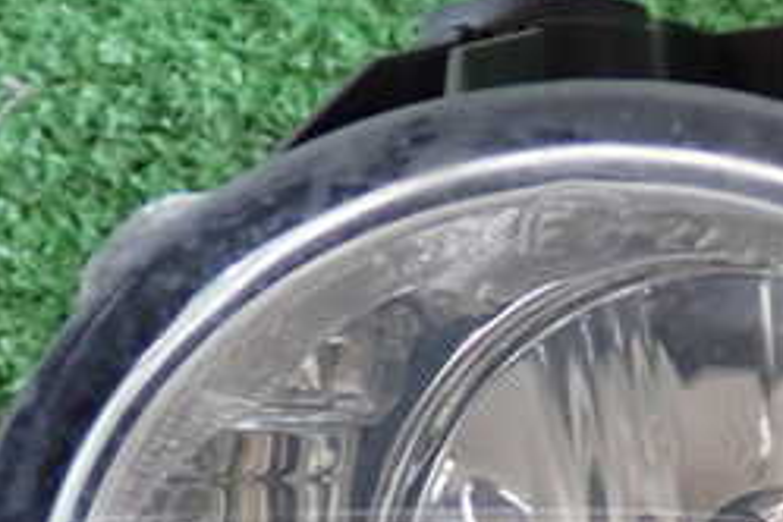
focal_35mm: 118
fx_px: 2566
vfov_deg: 11.5
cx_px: 682
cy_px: 569
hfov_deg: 17.1
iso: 640
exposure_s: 1/50
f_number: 3.1
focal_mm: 8.4
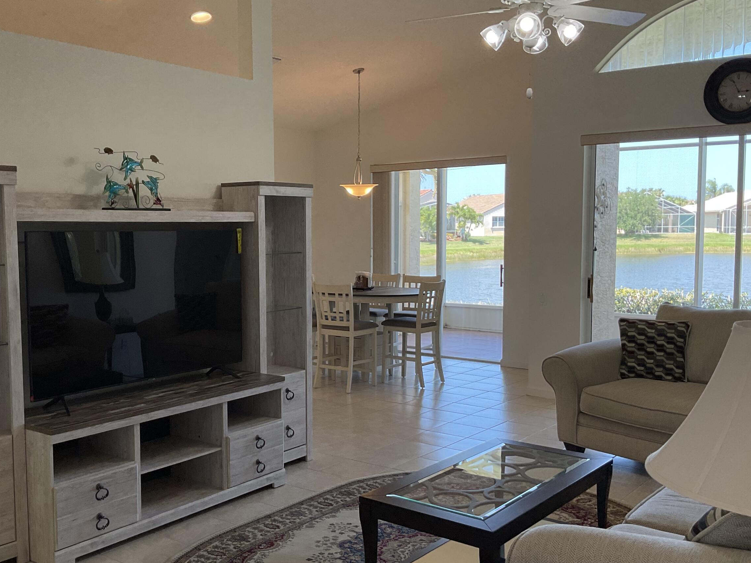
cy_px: 294
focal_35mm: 38
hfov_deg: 48.7
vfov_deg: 37.7
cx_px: 310
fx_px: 824
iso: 25
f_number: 1.8
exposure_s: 1/120
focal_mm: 3
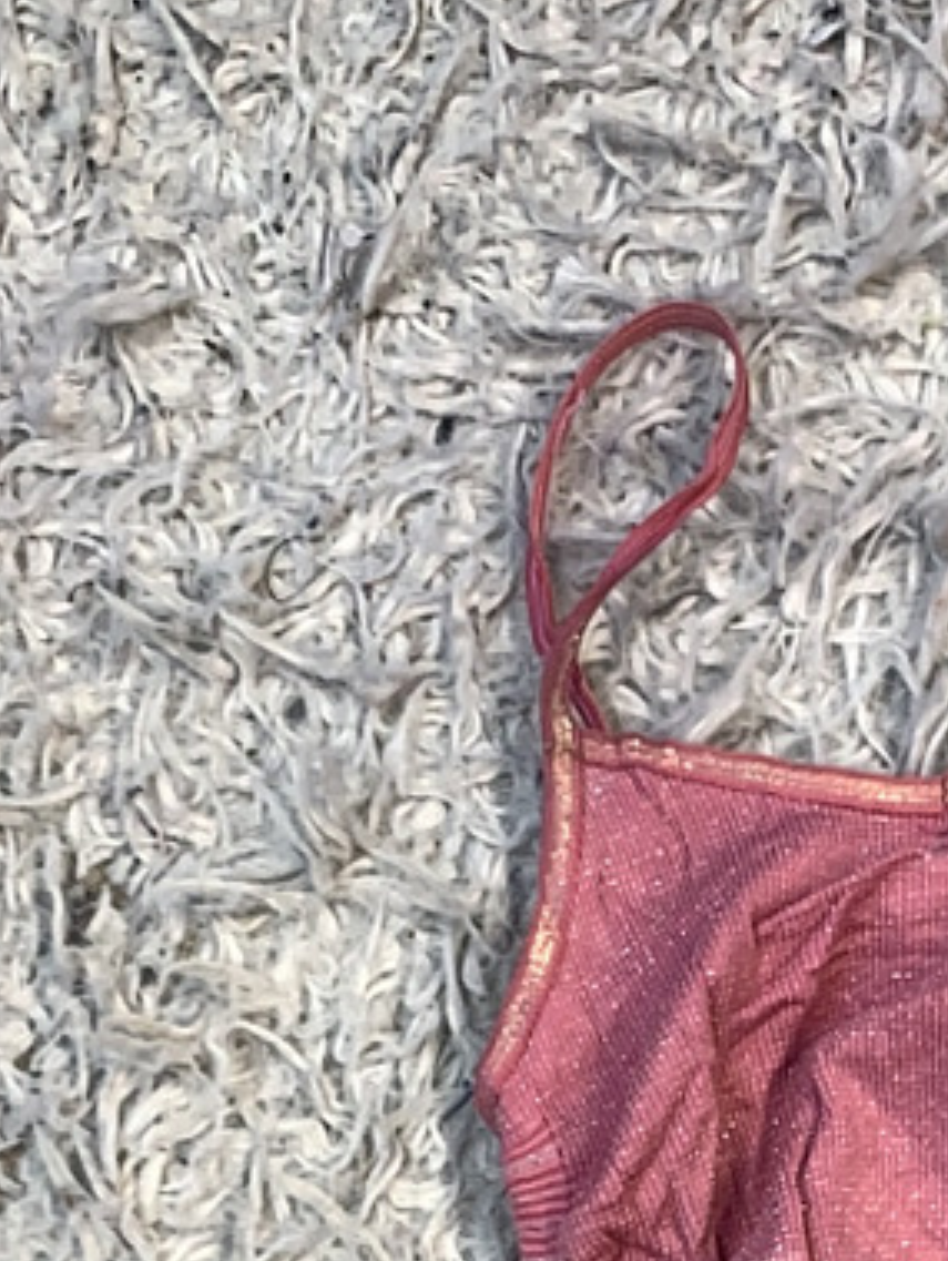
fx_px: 2698
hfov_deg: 19.5
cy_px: 1491
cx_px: 888
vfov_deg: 24.1
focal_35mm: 74
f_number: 1.8
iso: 32
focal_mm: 4.25
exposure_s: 1/100
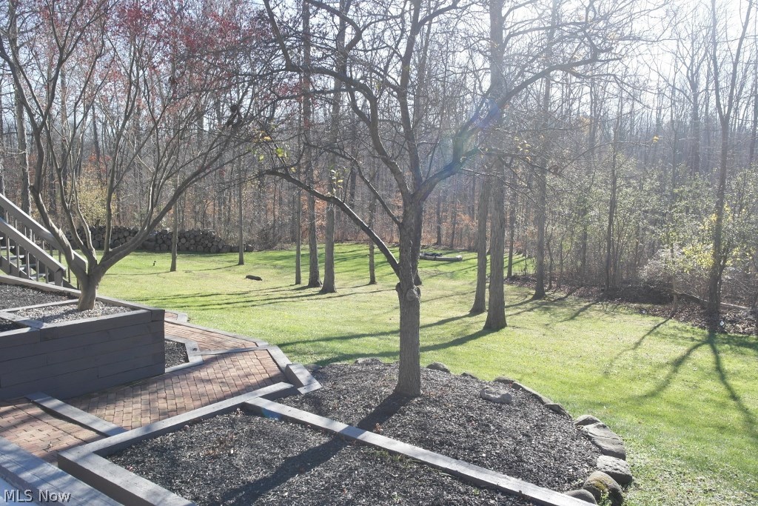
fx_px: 632
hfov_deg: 61.9
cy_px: 253
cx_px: 379
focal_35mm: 30
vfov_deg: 43.6
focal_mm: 20
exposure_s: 1/160
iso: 100
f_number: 7.1
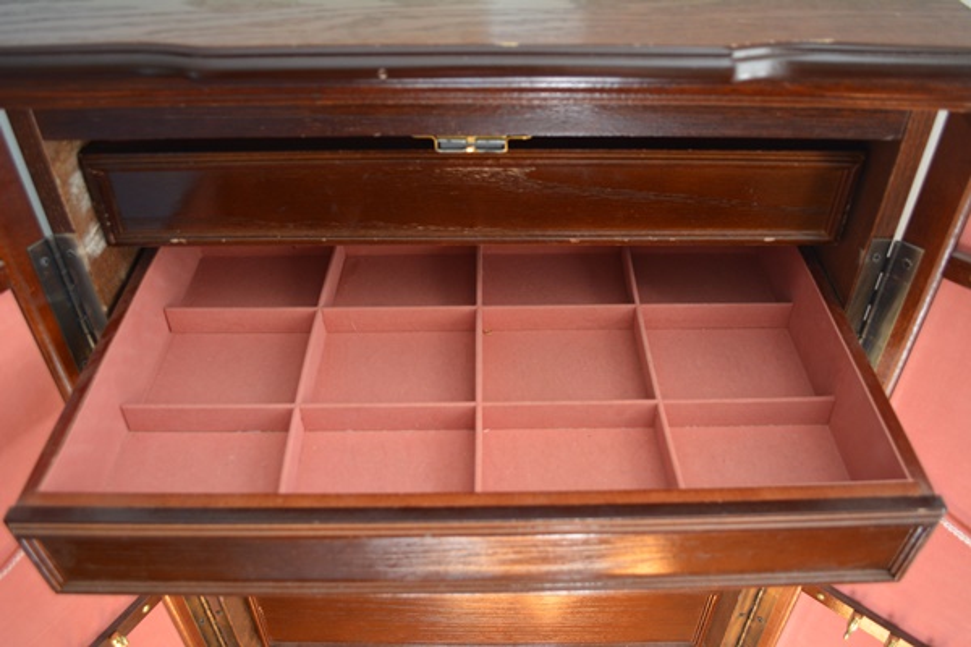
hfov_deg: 61.9
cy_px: 324
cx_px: 486
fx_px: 809
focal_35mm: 30
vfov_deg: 43.6
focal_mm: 20
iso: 800
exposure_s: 1/60
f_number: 3.8
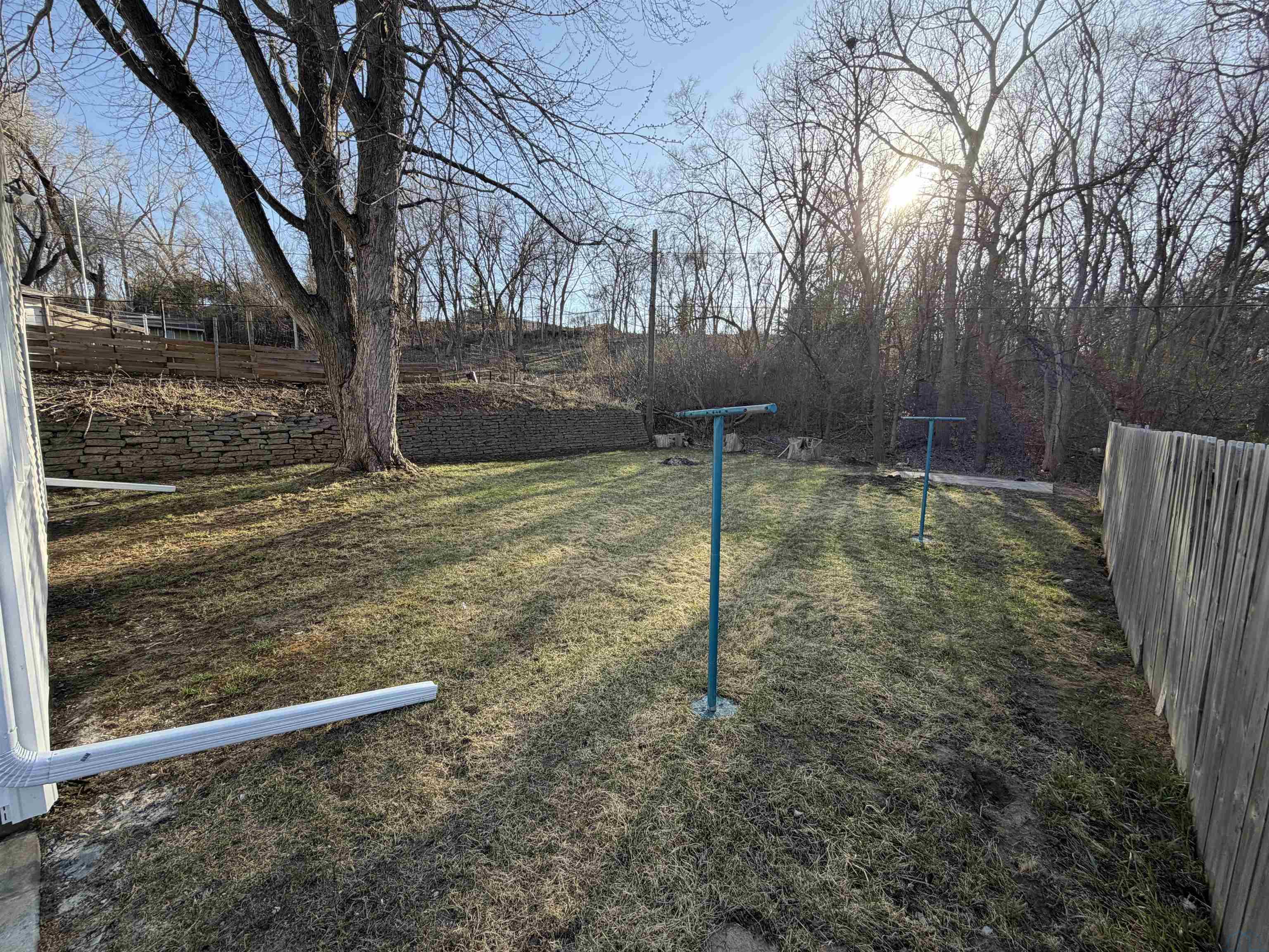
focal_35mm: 14
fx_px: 513
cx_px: 634
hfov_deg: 102.1
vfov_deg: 85.7
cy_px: 476
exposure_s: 1/502
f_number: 2.2
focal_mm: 2.22
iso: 64
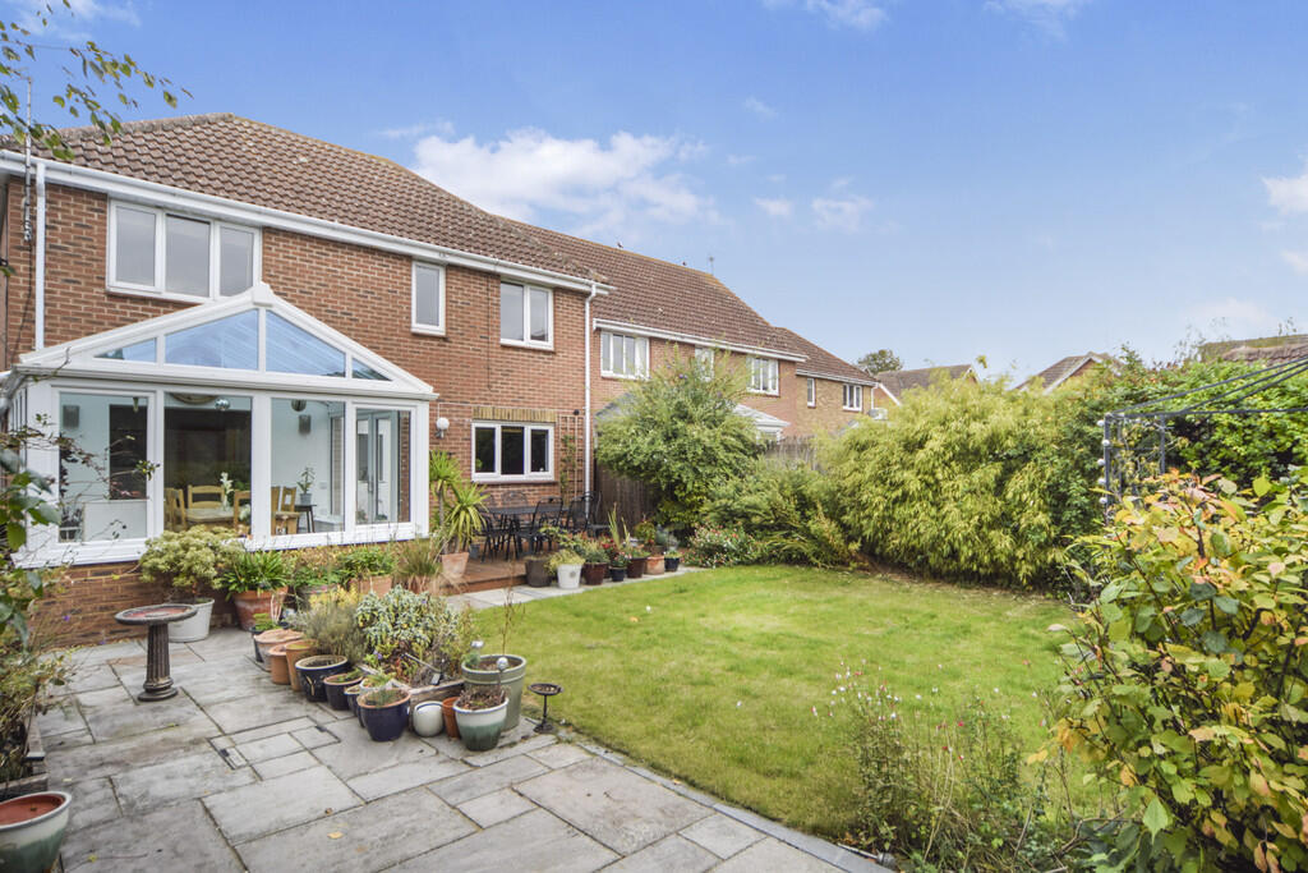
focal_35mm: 18
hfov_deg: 90.0
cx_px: 654
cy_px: 436
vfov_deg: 67.4
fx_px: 654
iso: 100
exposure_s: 1/200
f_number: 4.5
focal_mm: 12
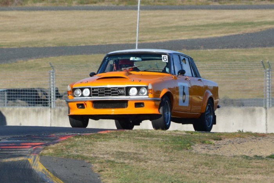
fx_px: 4111
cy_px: 92
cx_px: 137
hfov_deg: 3.8
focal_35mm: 540
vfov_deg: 2.5
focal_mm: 360
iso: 640
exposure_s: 1/1000
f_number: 11
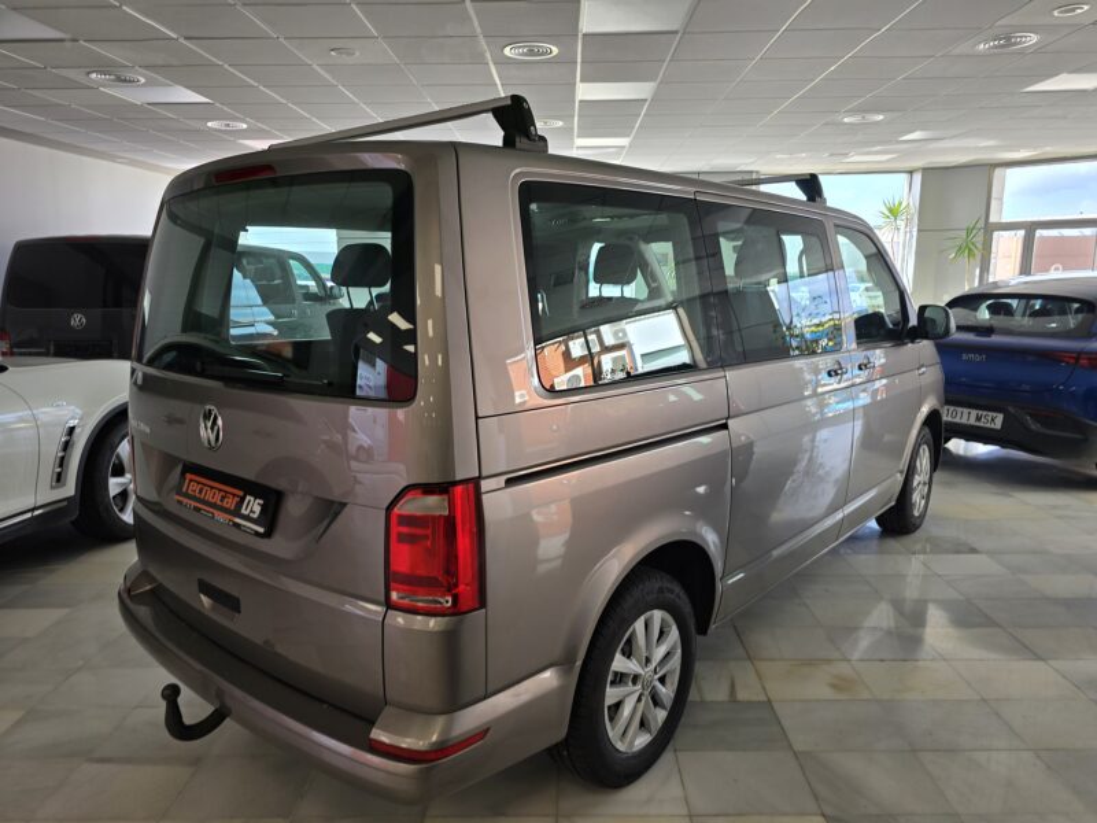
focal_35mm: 23
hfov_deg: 73.9
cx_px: 548
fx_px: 729
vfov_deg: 58.9
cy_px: 412
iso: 32
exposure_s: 1/180
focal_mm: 6.3
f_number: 1.7
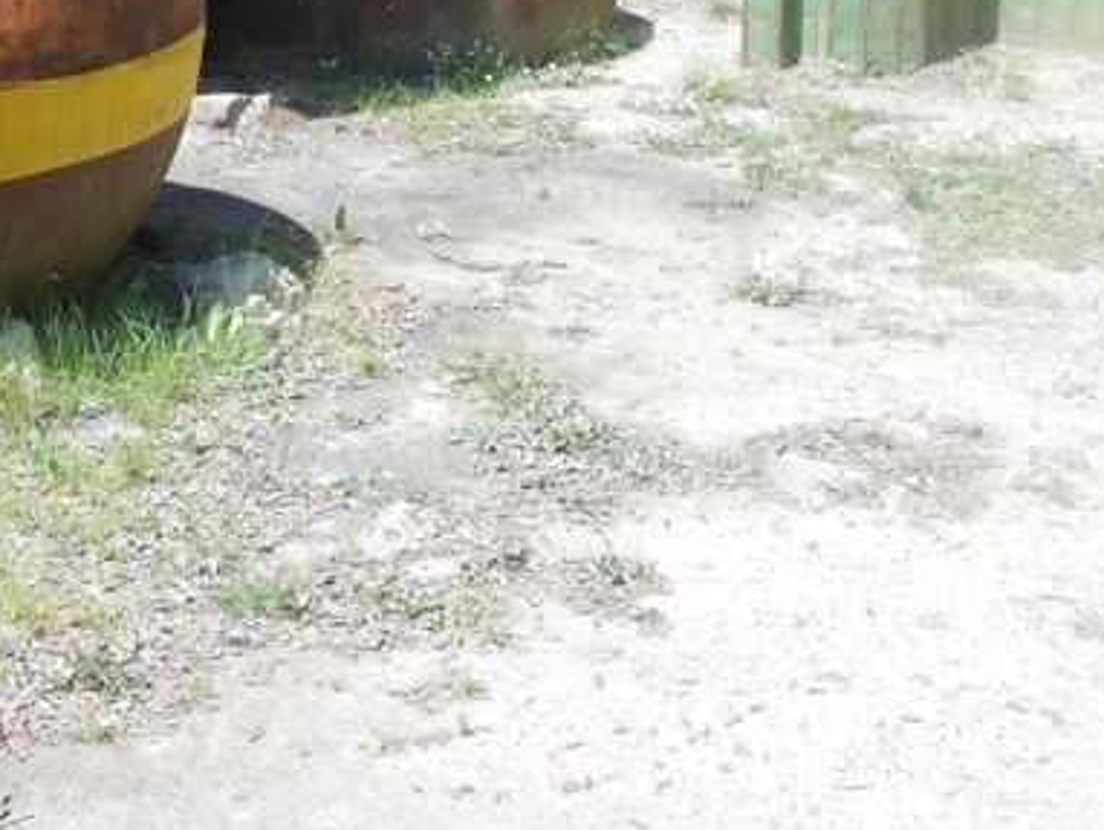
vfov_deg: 20.5
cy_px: -179
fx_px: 2138
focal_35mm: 67
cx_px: 266
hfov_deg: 28.5
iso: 125
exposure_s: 1/500
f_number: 3.5
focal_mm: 4.5
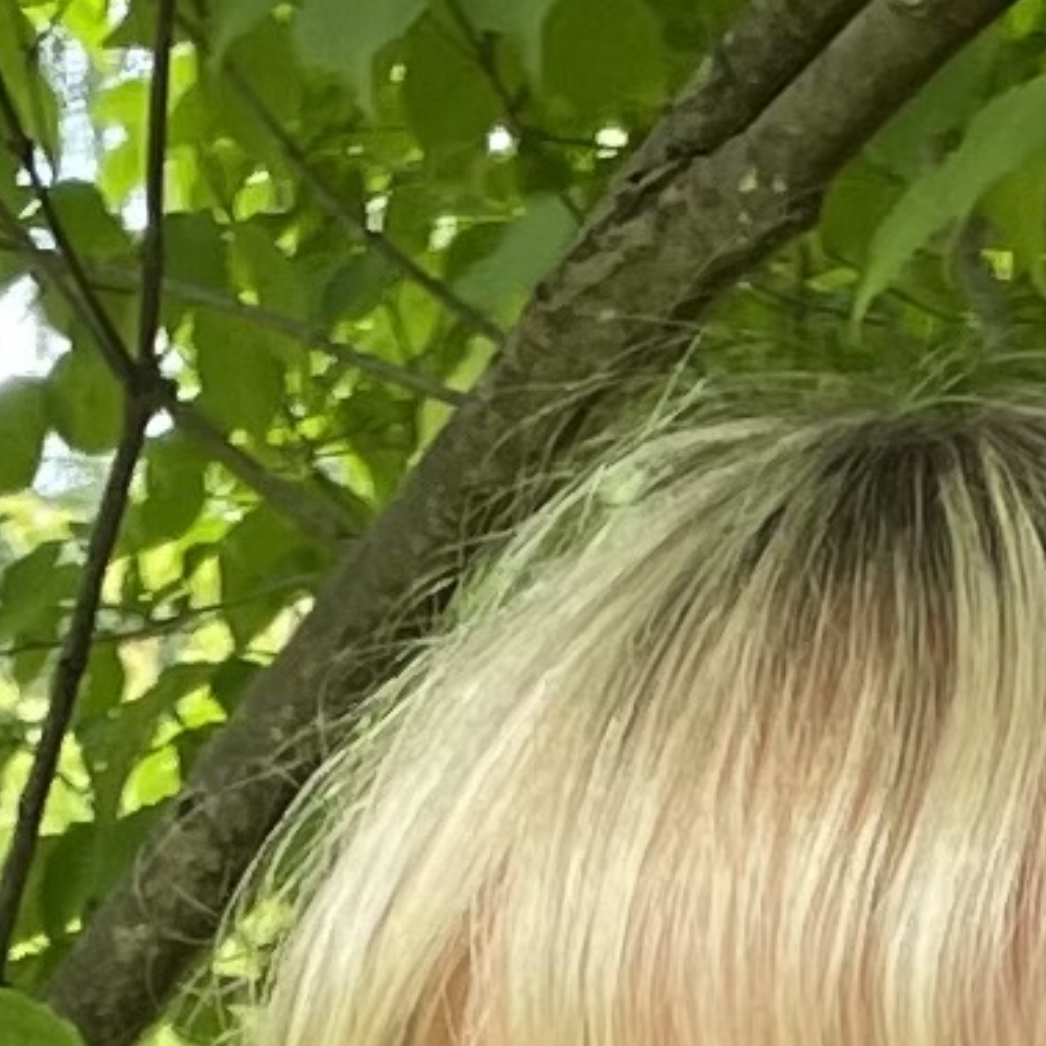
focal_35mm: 71
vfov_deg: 20.5
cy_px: 1609
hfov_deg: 23.9
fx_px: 2427
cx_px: 859
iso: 32
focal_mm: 4.2
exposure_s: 1/159
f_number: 1.6
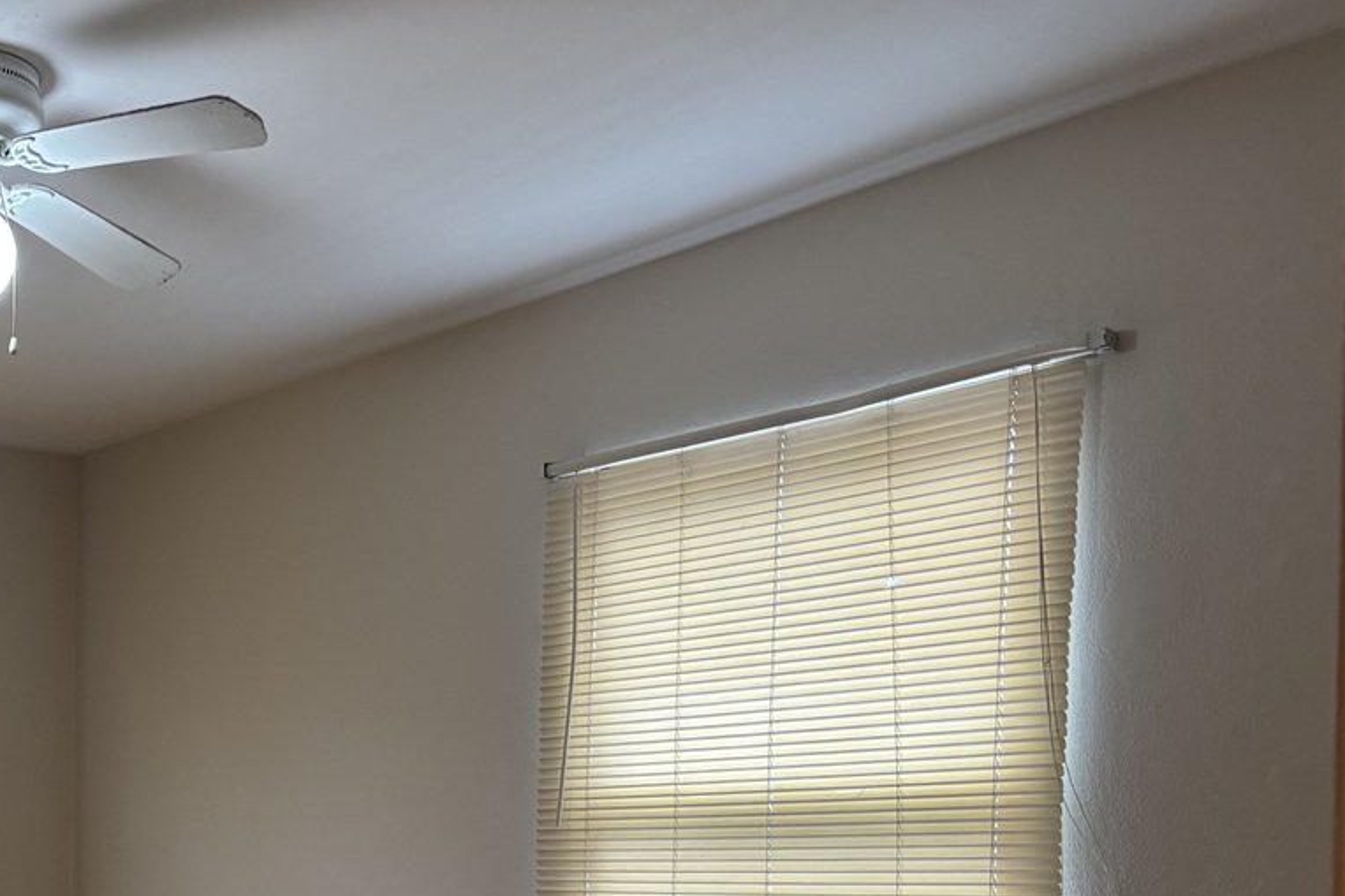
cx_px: 92
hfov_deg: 36.1
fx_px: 1905
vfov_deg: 25.2
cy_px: 892
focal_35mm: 51
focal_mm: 5.96
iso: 160
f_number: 1.6
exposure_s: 1/60
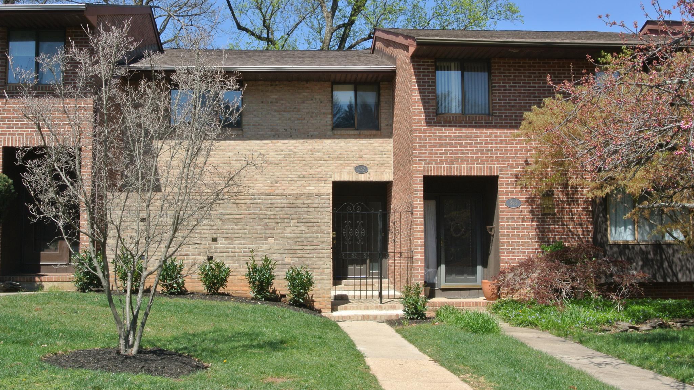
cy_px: 203
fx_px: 754
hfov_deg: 49.4
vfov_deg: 29.0
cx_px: 347
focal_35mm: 41
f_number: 13
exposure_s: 1/60
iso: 100
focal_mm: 14.5
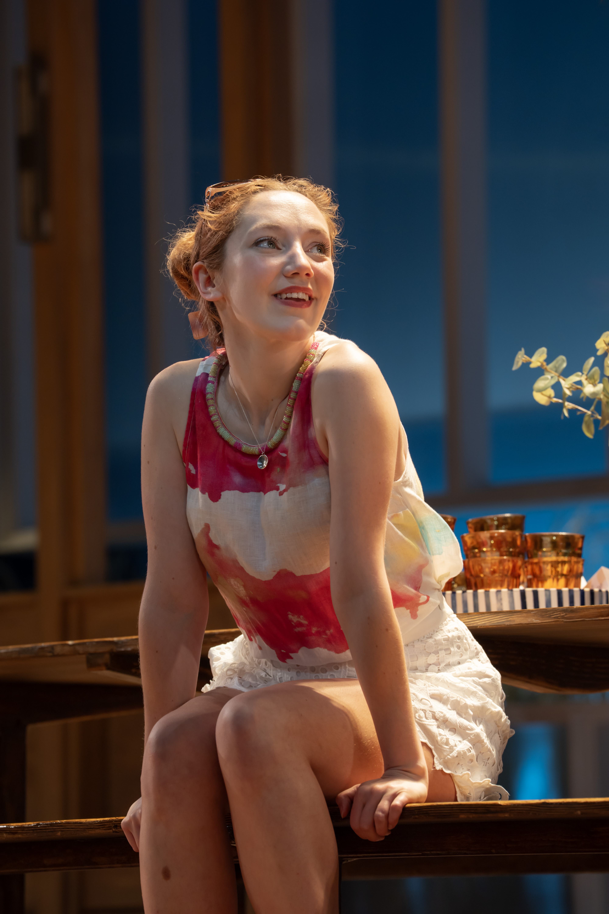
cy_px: 457
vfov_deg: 11.4
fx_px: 4567
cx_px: 304
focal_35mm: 180
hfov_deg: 7.6
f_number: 5
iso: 500
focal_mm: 180
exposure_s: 1/250
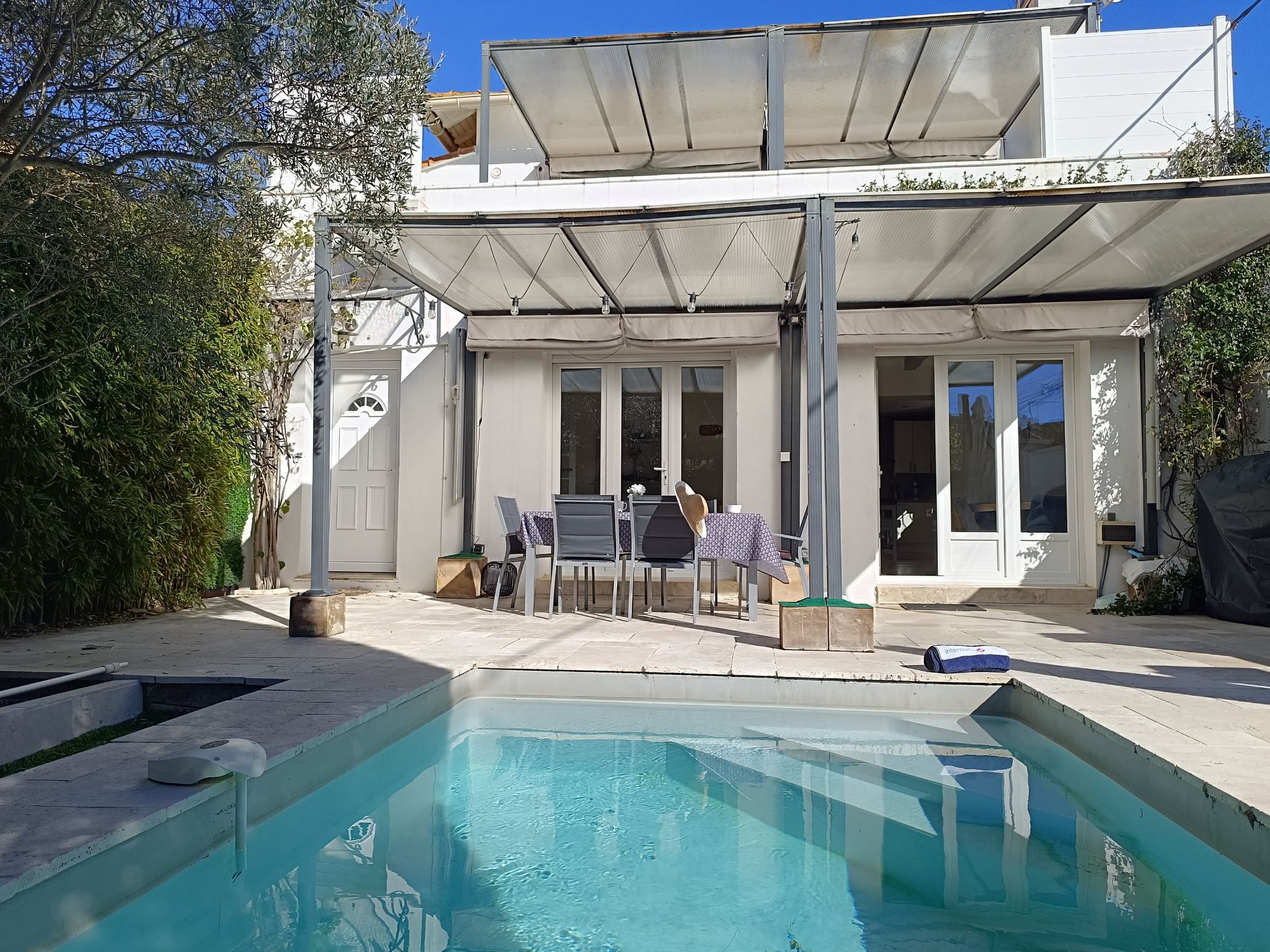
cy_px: 476
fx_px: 587
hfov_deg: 94.5
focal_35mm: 16
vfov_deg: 78.1
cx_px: 635
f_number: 1.65
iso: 50
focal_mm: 6.14
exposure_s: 1/551
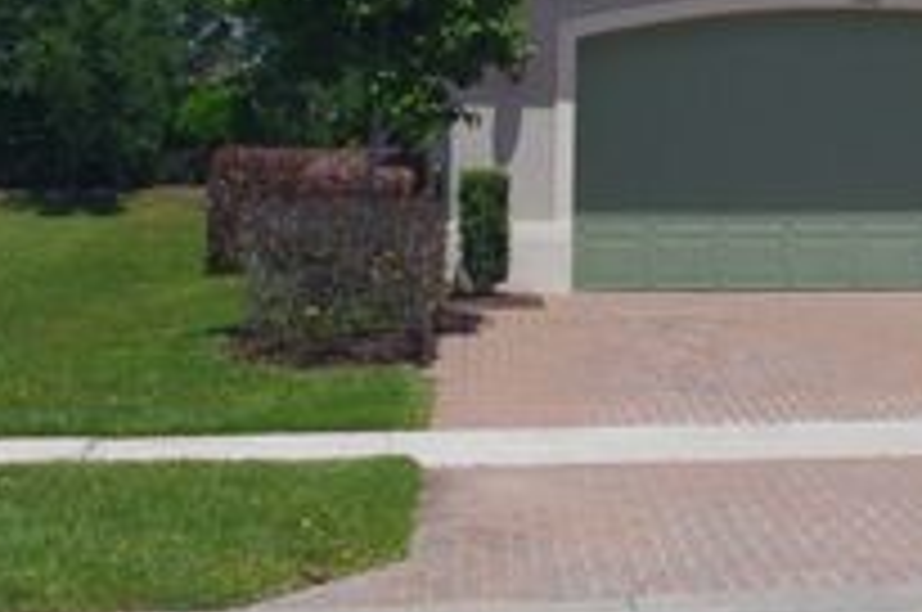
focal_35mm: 88
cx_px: 953
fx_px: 2250
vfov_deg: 15.1
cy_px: -79
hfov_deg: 22.2
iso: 400
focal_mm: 24.38
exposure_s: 1/400
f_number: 14
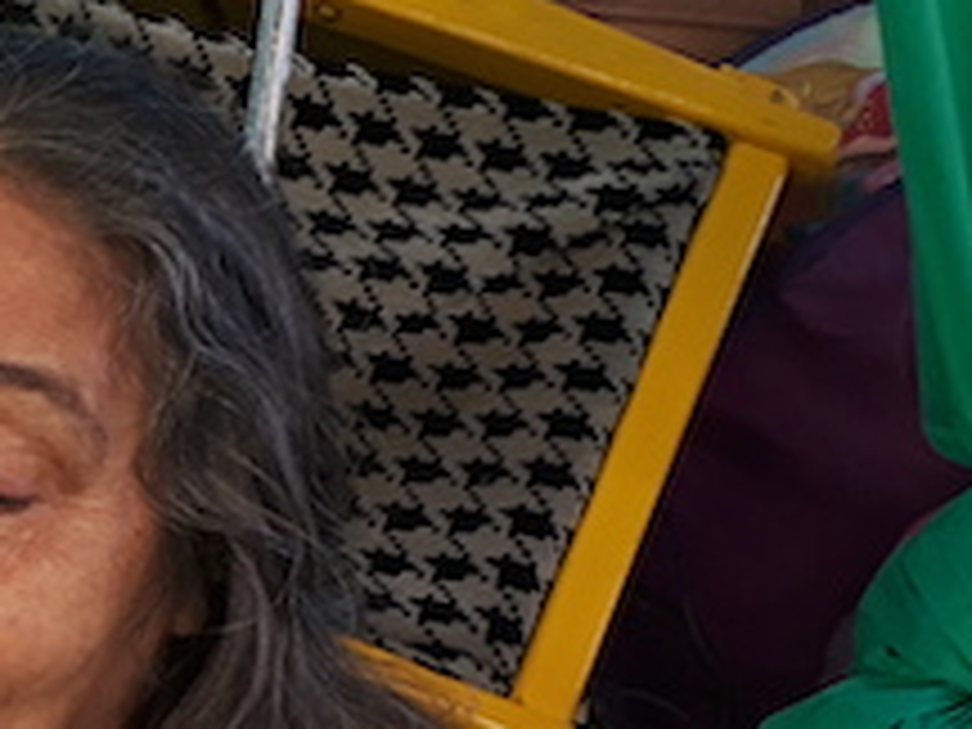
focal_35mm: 100
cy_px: 554
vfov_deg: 14.7
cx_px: -756
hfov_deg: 16.5
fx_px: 2808
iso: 50
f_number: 1.9
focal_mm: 3.6
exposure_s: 1/40
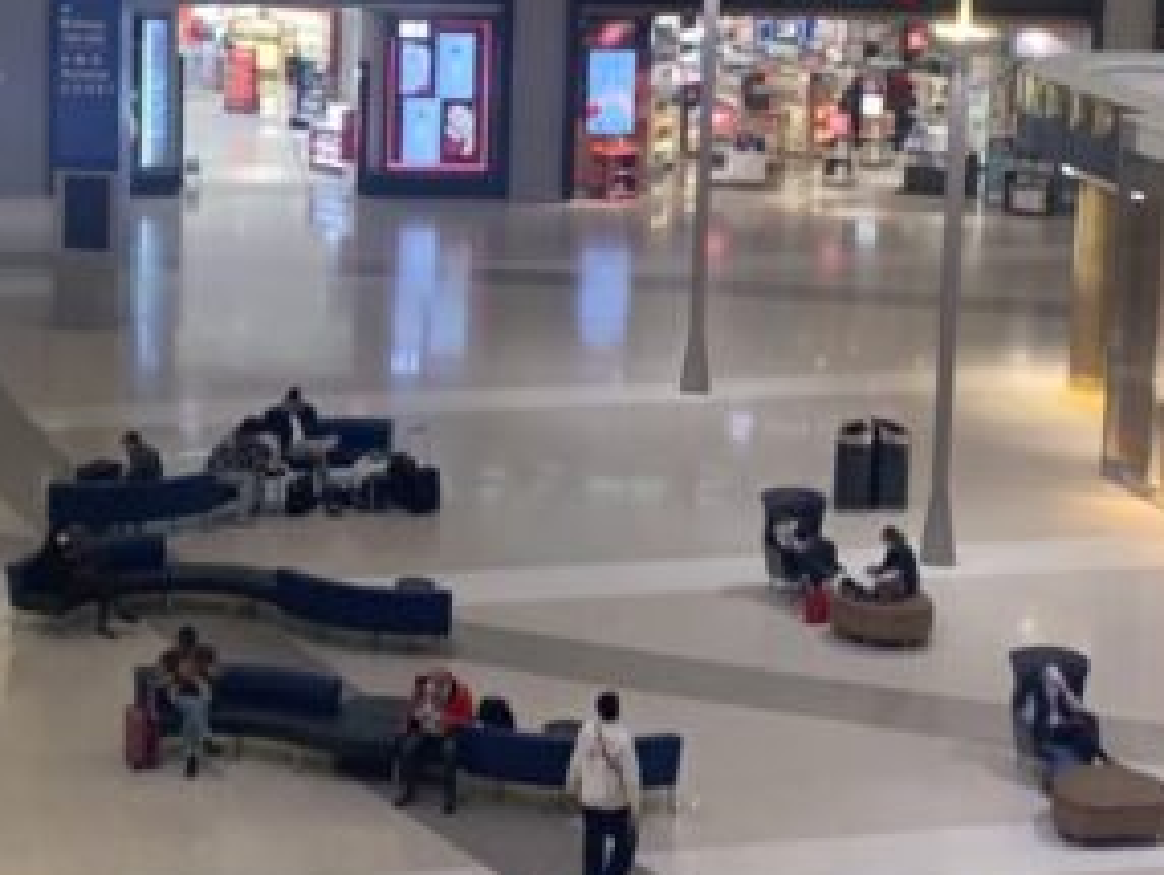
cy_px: 151
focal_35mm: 93
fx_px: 3130
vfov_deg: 15.8
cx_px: 440
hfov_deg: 21.0
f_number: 1.8
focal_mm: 4.25
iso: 200
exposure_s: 1/60
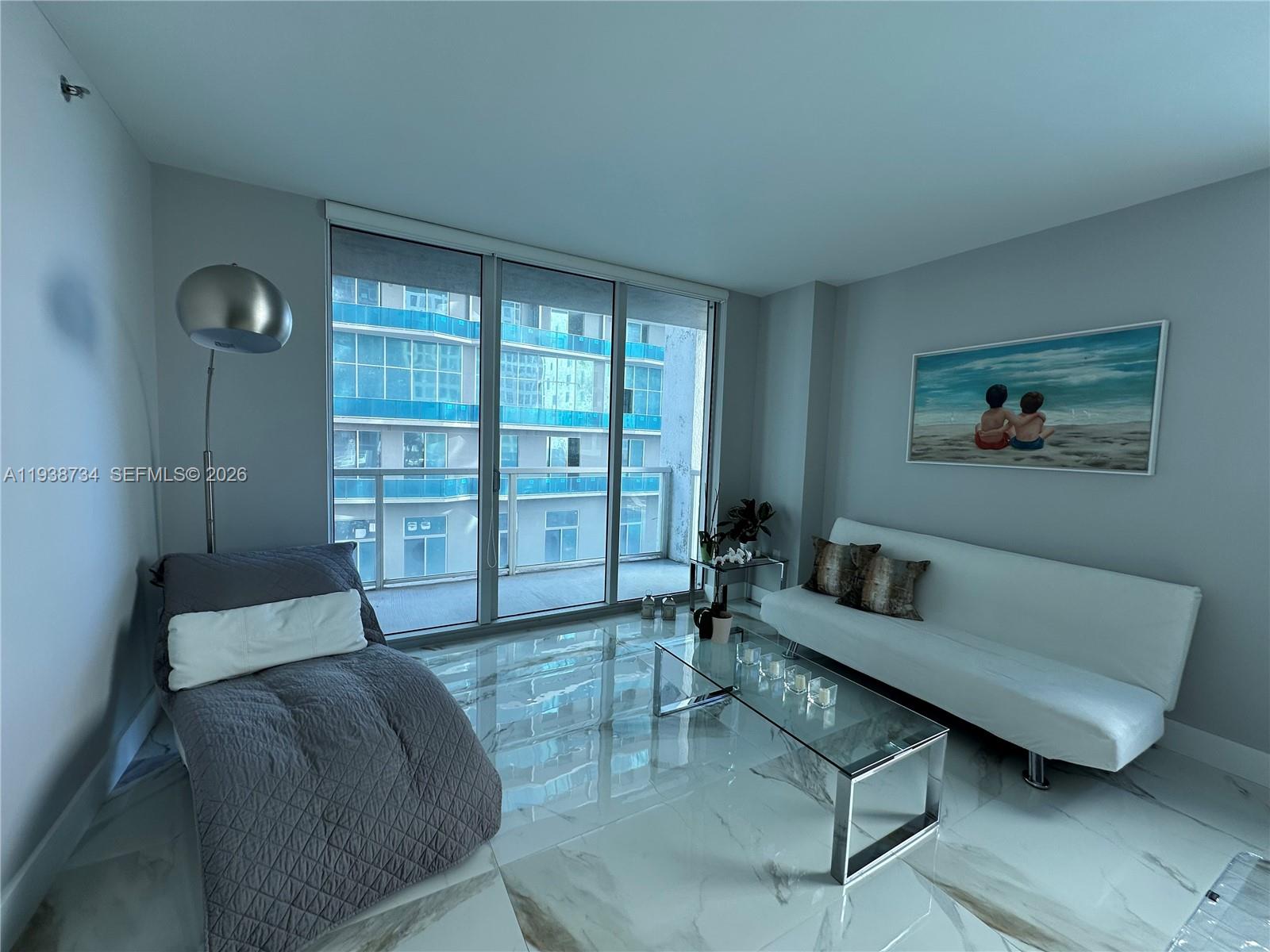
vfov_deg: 85.7
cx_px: 635
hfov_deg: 102.1
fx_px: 514
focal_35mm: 14
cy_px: 476
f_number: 2.2
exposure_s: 1/99
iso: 50
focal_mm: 2.22
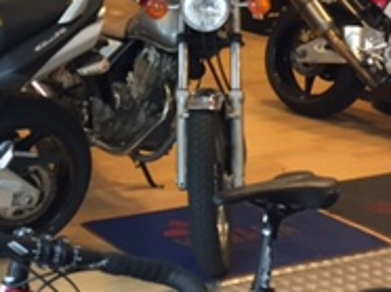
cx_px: -50
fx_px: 1128
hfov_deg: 18.8
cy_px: -92
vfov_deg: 14.1
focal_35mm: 100
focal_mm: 4.15
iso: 100
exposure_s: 1/33
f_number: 2.2
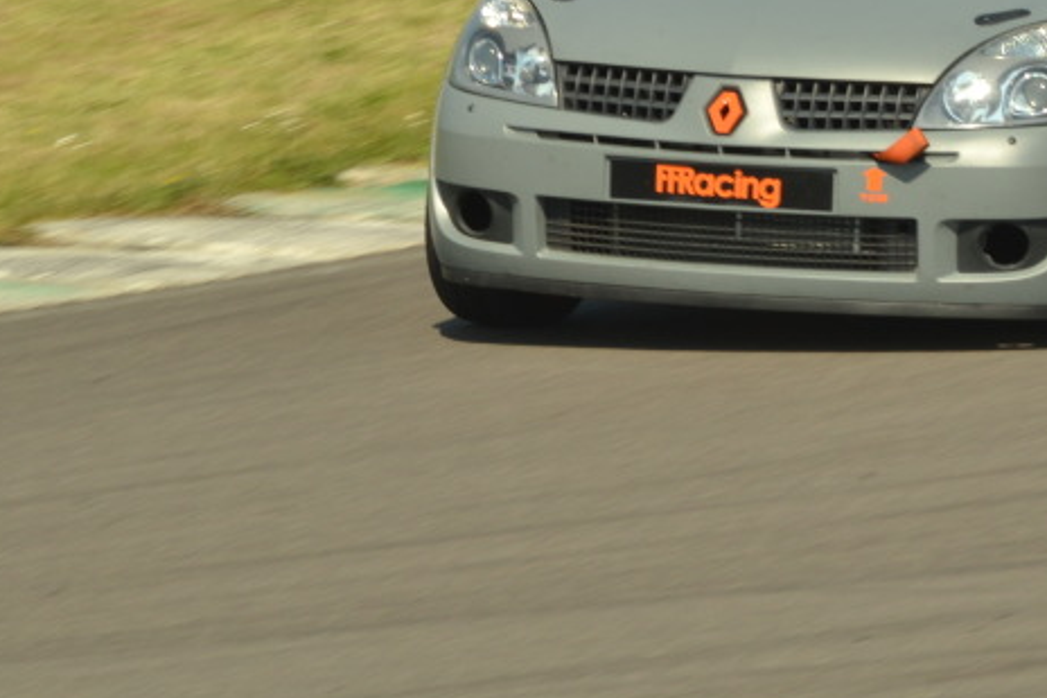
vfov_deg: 1.7
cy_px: -36
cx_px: 850
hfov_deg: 2.5
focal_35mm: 827
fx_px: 24042
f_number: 20
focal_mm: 250
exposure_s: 1/125
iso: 200
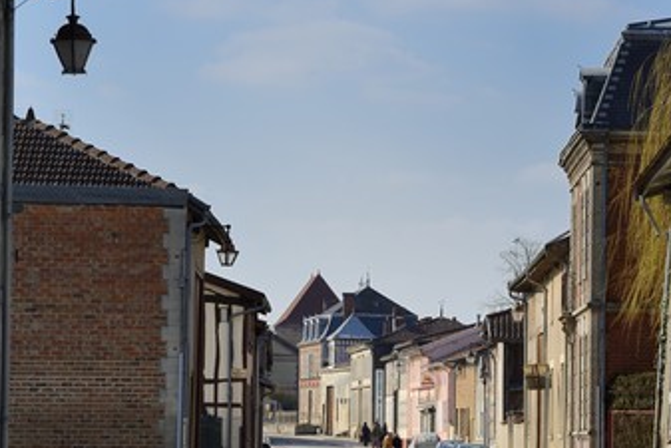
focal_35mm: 193
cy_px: 255
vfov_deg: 7.1
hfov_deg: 10.7
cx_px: 362
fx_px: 3599
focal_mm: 155
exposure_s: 1/400
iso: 200
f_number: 13
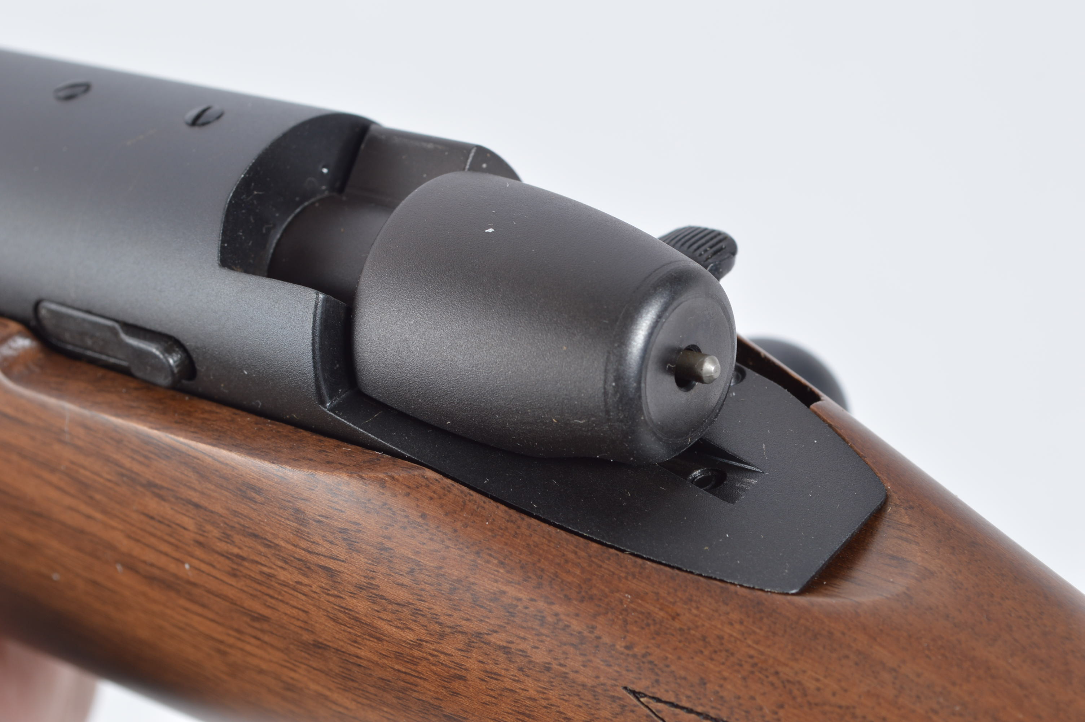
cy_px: 361
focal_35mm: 82
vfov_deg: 16.5
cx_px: 542
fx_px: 2484
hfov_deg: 24.6
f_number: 11
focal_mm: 55
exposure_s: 1/125
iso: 100
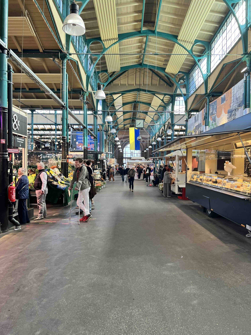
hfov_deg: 53.1
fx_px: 251
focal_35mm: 26
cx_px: 126
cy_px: 168
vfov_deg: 67.3
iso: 64
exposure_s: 1/100
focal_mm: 5.7
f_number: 1.5
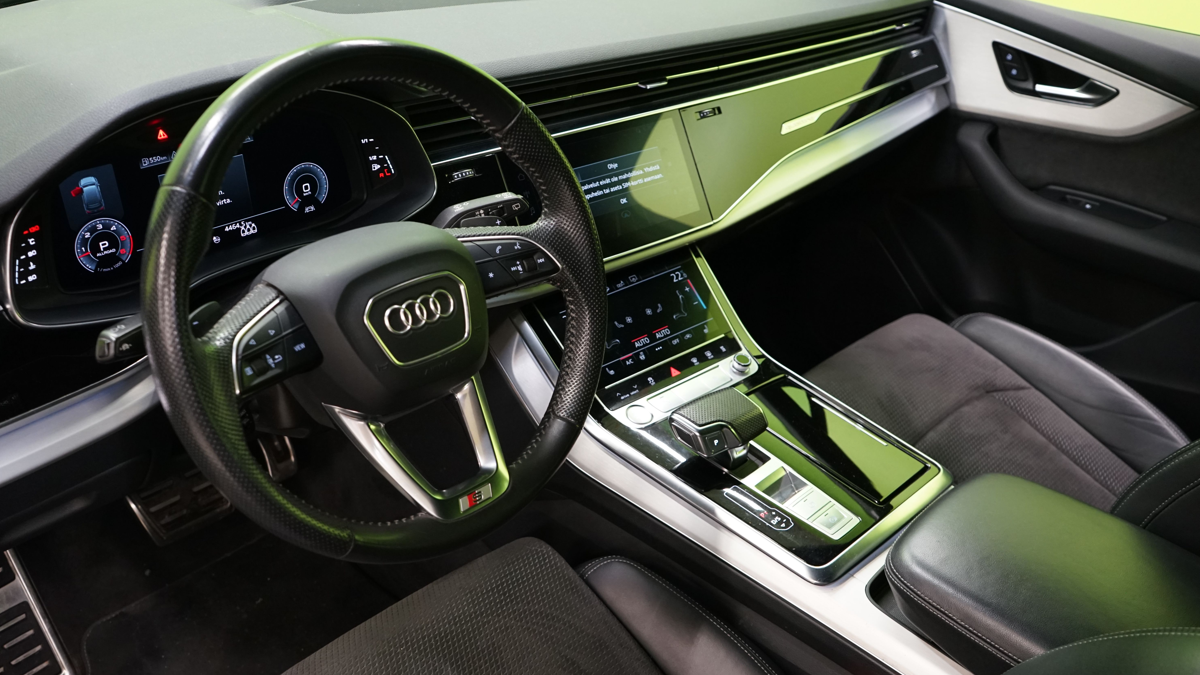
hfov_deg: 59.5
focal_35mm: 33
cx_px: 599
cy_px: 403
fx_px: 1050
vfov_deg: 35.5
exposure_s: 1/25
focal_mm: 31
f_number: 5
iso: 2000
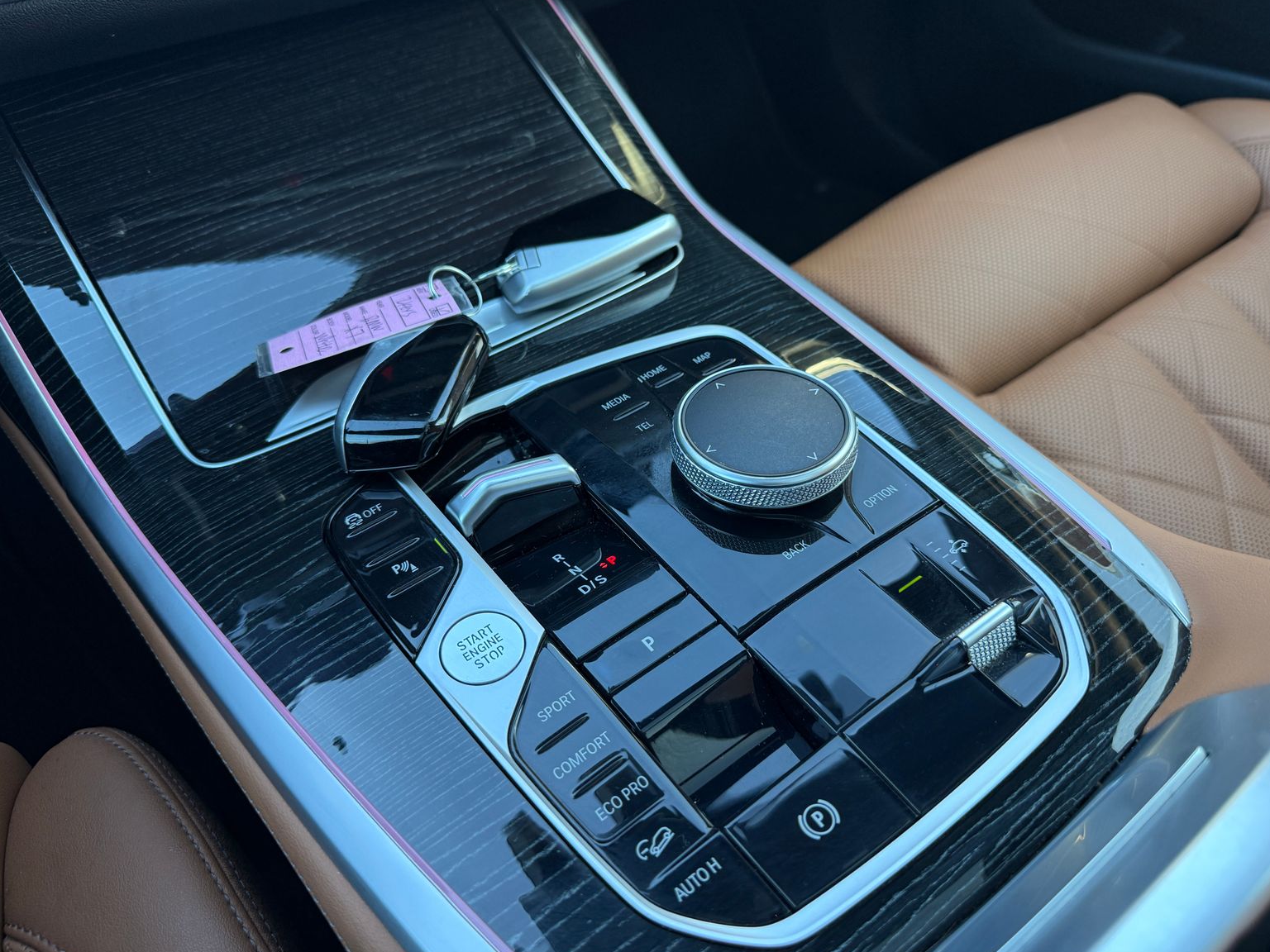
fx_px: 917
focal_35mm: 25
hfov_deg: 69.4
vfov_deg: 54.9
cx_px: 634
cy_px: 462
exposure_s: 1/95
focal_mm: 6.76
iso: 200
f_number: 1.78
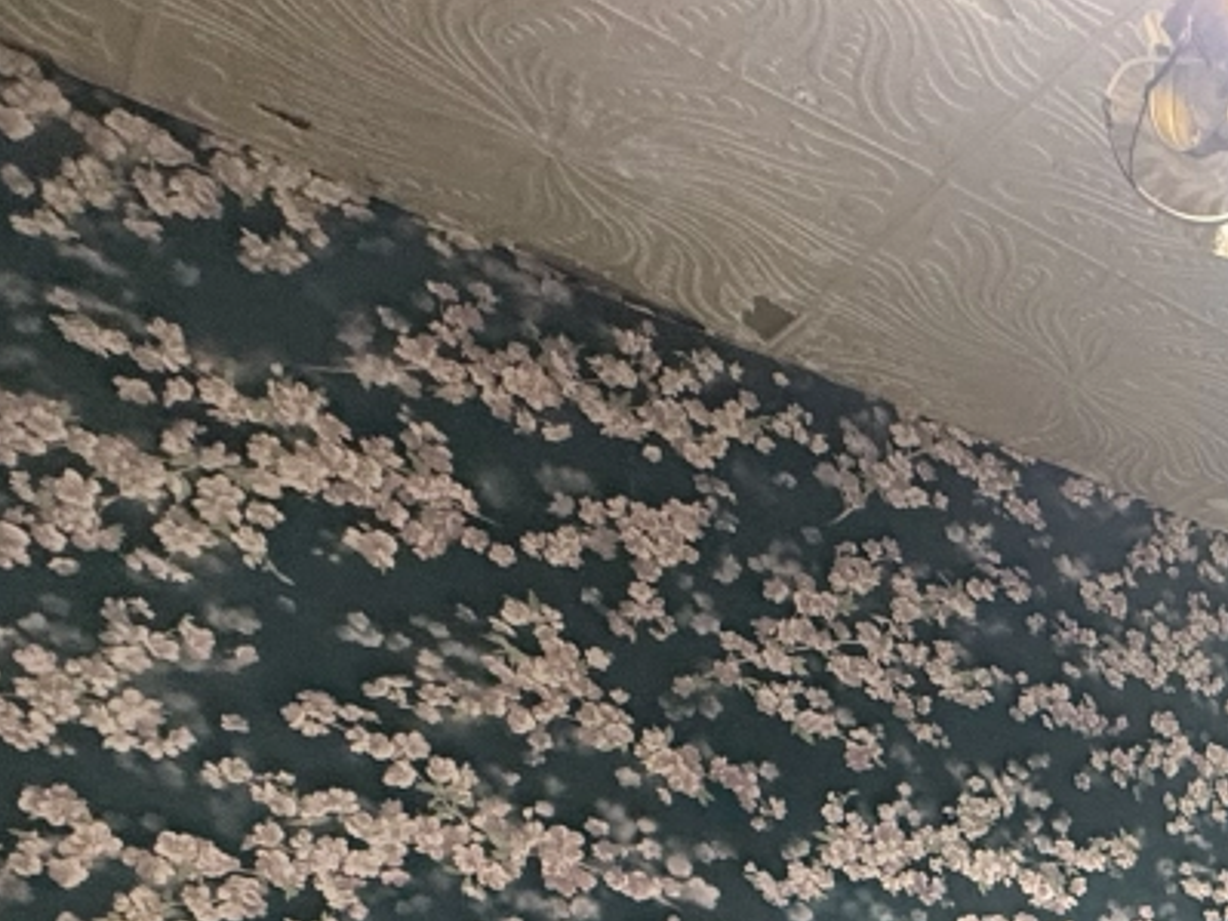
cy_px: 1314
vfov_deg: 26.0
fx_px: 1560
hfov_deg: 29.8
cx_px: 1751
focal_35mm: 44
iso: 250
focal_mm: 2.22
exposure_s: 1/50
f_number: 2.2
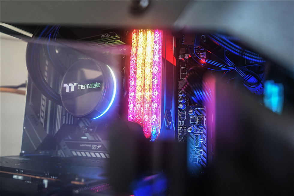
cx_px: 147
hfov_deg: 61.9
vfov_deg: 43.6
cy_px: 98
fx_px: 245
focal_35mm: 30
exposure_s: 1/15
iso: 500
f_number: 4
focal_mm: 30
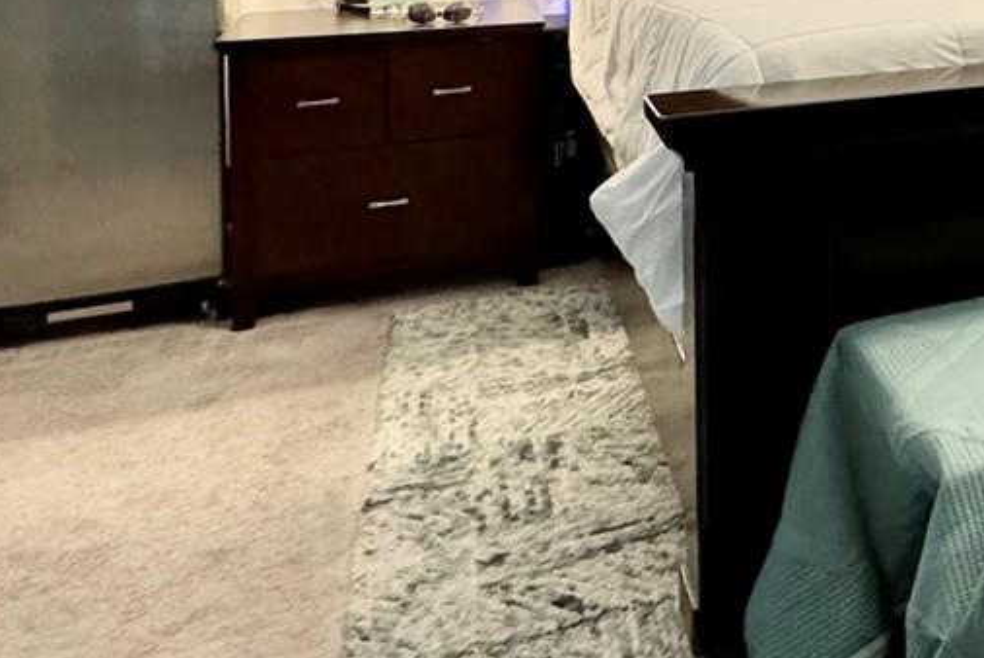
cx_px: 1108
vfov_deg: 26.1
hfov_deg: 35.7
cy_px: -136
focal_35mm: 46
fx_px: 1258
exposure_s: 1/60
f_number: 2.2
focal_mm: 2.22
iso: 640
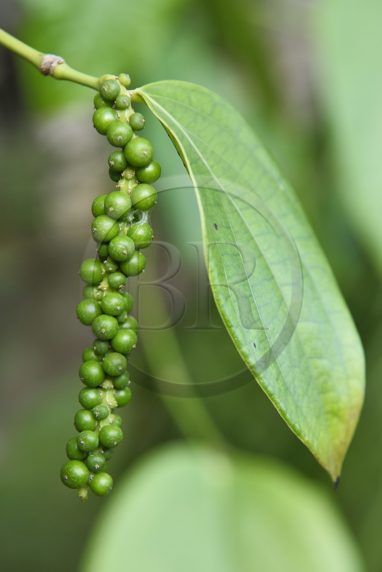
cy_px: 286
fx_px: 1114
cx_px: 191
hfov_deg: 19.5
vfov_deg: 28.8
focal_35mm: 70
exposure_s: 1/250
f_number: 6.3
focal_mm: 70
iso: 800
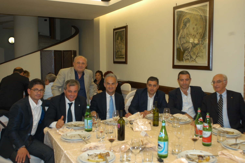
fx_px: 245
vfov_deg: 36.8
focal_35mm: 36
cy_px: 82
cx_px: 122
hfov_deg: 53.2
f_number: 4
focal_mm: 24
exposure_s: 1/60
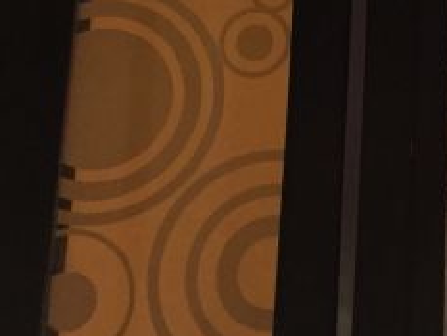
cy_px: -95
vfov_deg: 16.1
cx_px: 558
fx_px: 1124
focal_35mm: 87
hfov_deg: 20.8
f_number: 2.2
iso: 320
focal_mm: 4.15
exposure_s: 1/17
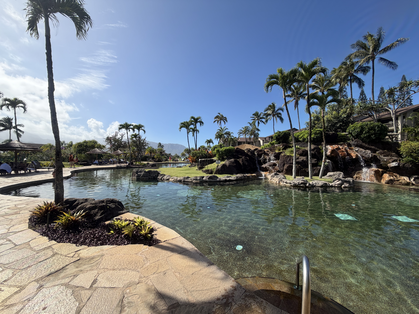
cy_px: 157
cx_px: 210
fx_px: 169
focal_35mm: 14
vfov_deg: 85.7
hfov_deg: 102.1
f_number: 2.2
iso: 20
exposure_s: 1/876
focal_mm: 2.22
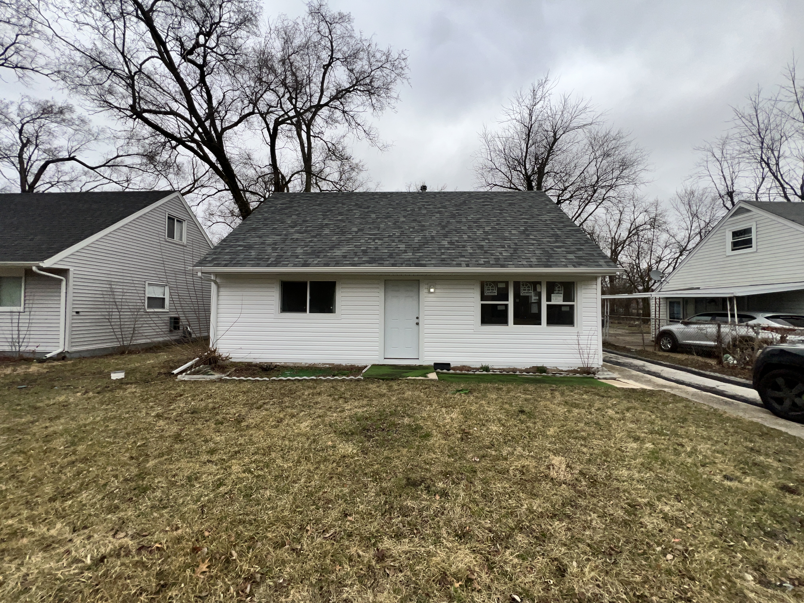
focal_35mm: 13
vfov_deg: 89.9
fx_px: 302
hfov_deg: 106.2
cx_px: 402
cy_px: 302
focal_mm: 1.57
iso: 25
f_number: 1.8
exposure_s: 1/758
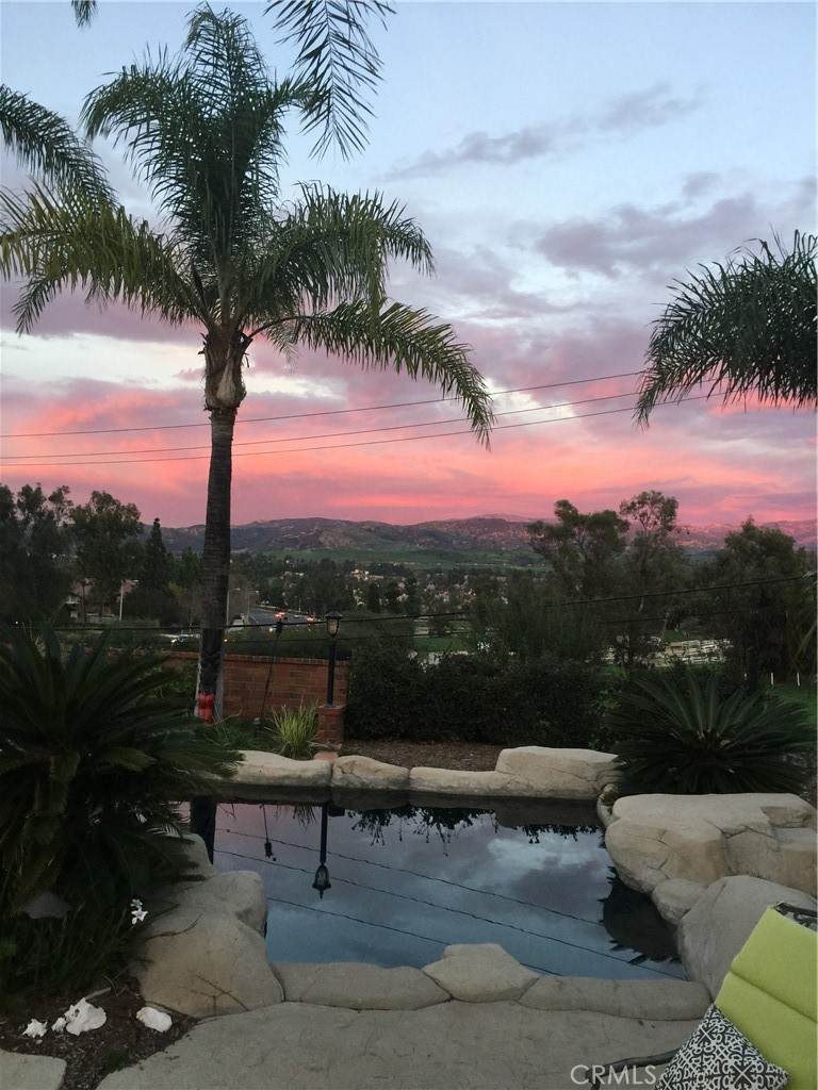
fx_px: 914
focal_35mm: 29
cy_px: 545
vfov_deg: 61.7
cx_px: 409
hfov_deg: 48.2
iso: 32
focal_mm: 4.15
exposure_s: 1/30
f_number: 2.2
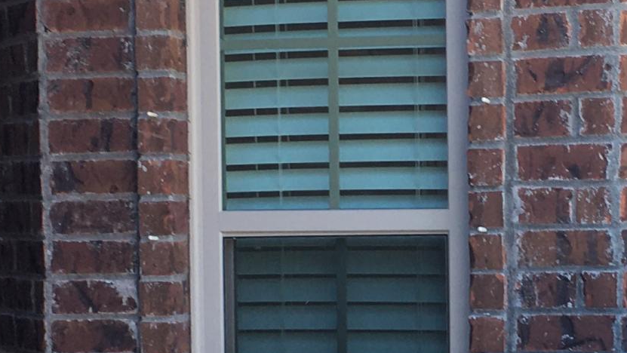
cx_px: 530
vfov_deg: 10.6
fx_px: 1896
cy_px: 327
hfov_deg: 18.5
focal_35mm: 114
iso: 25
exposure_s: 1/120
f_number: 2.2
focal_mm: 4.15
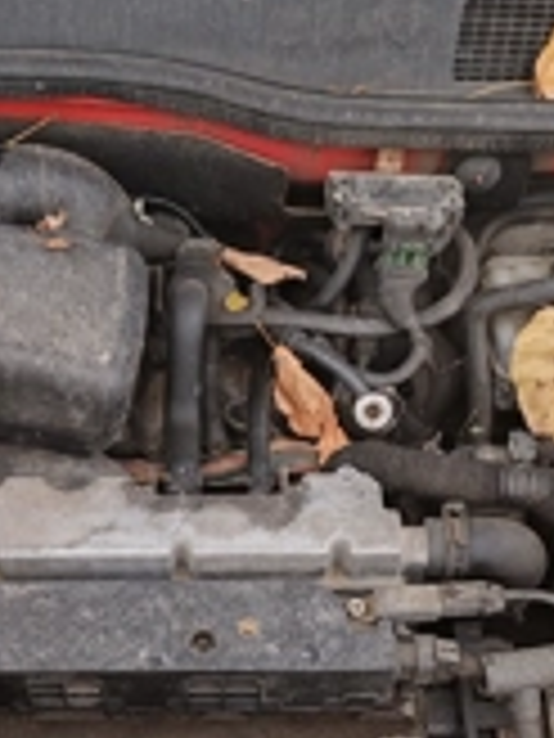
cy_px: 454
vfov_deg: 29.3
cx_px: 185
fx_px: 1408
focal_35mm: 66
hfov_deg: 22.2
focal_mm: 6.12
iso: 80
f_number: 1.9
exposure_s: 1/100
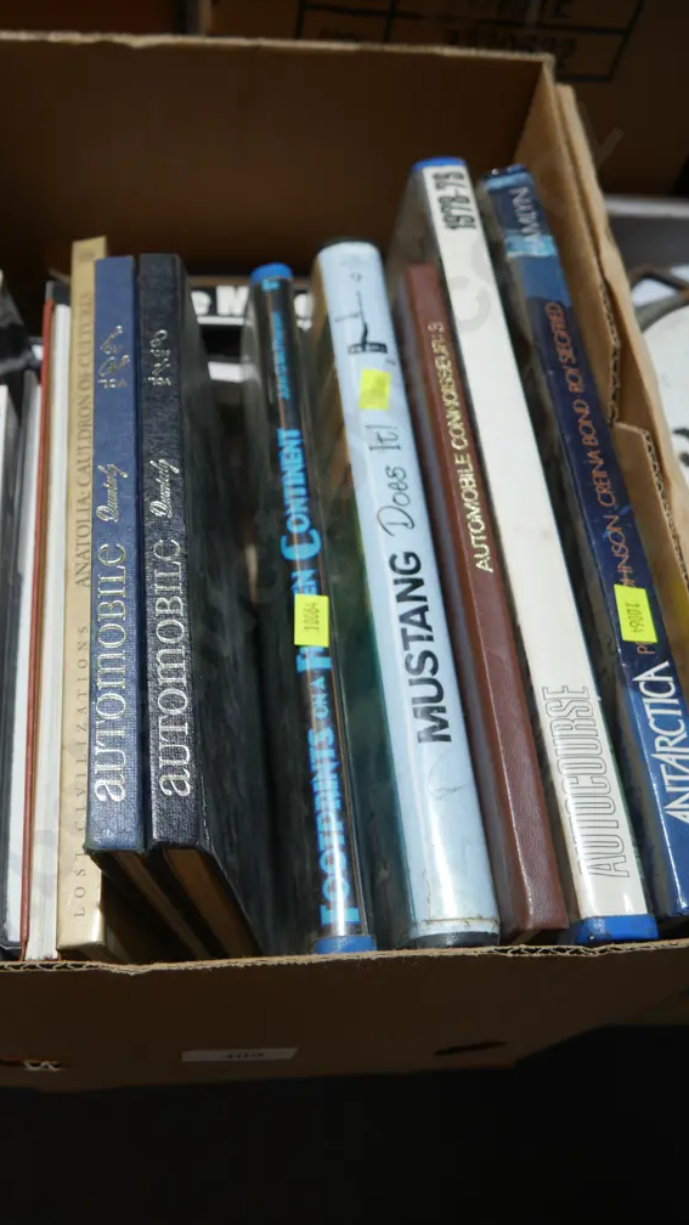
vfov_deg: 62.6
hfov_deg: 37.4
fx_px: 1007
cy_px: 615
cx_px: 228
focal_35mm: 31
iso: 200
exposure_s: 1/80
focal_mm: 14
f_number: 3.5
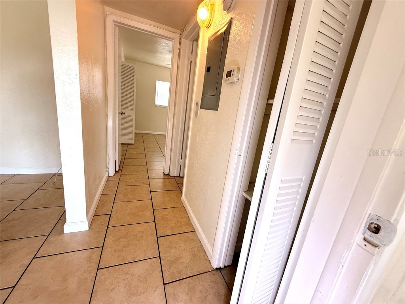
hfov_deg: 102.1
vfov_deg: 85.7
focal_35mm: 14
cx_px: 202
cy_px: 152
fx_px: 164
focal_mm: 2.22
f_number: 2.2
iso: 125
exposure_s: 1/99
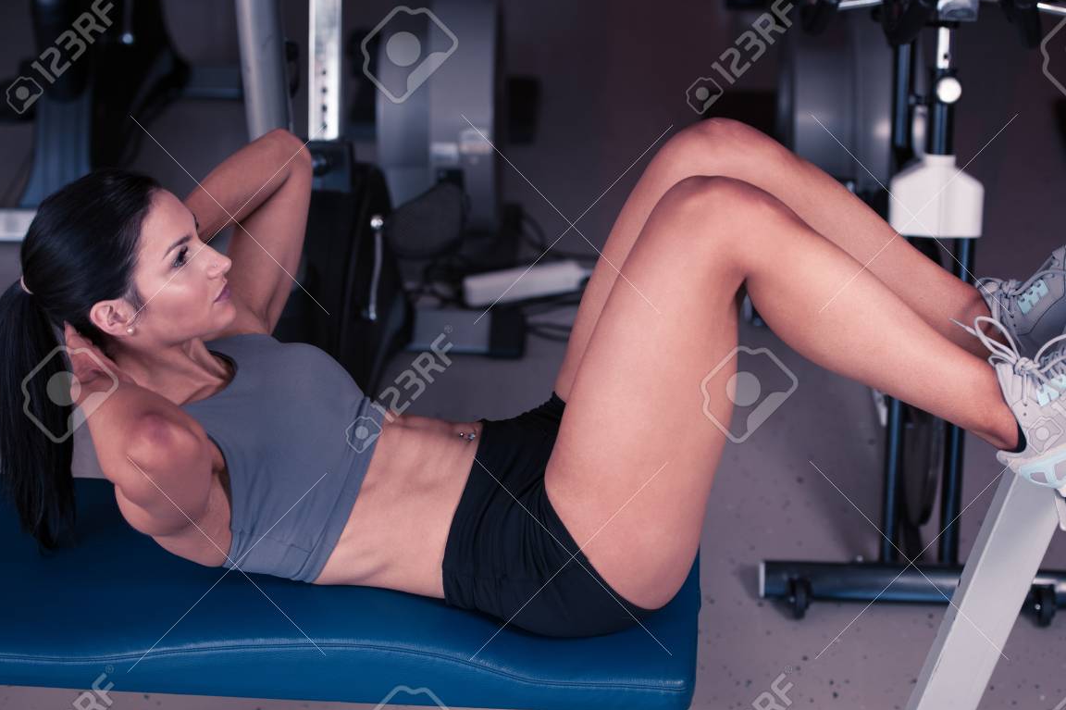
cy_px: 356
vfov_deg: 17.3
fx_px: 2338
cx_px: 572
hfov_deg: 25.7
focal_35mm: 79
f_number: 2.8
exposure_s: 1/100
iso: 100
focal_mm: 70
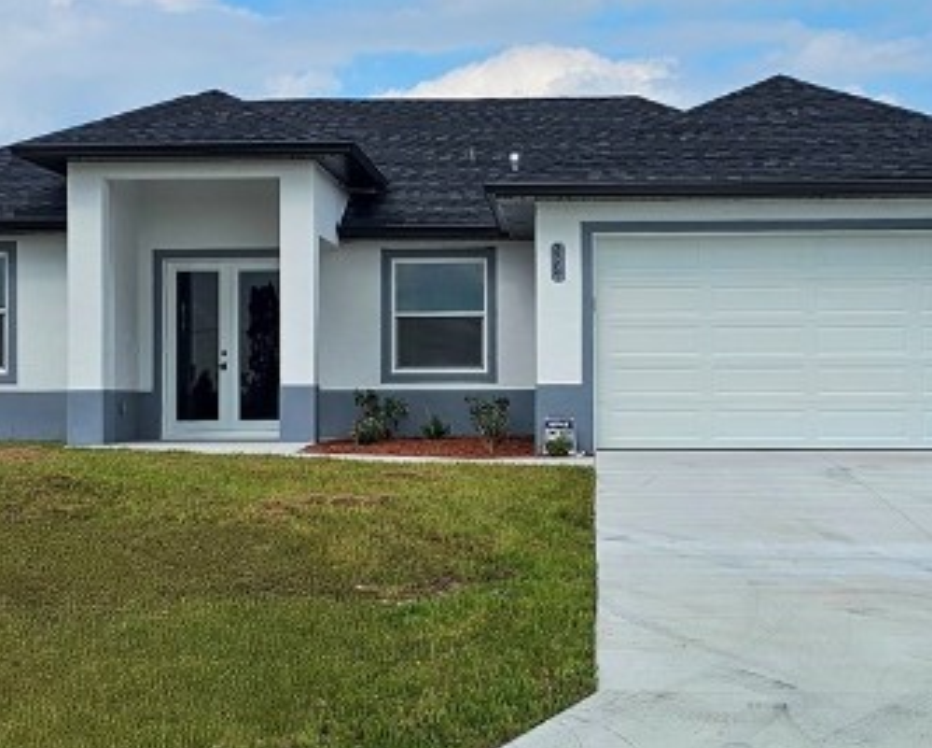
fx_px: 1905
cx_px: 487
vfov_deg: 22.2
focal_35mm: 69
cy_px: 353
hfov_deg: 27.5
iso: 10
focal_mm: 6.3
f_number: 1.7
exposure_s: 1/1170
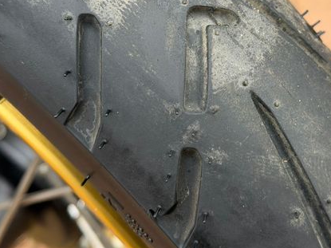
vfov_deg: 19.8
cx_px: 202
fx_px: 707
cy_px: 73
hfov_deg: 26.3
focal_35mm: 74
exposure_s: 1/340
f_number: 1.78
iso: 64
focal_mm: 6.76
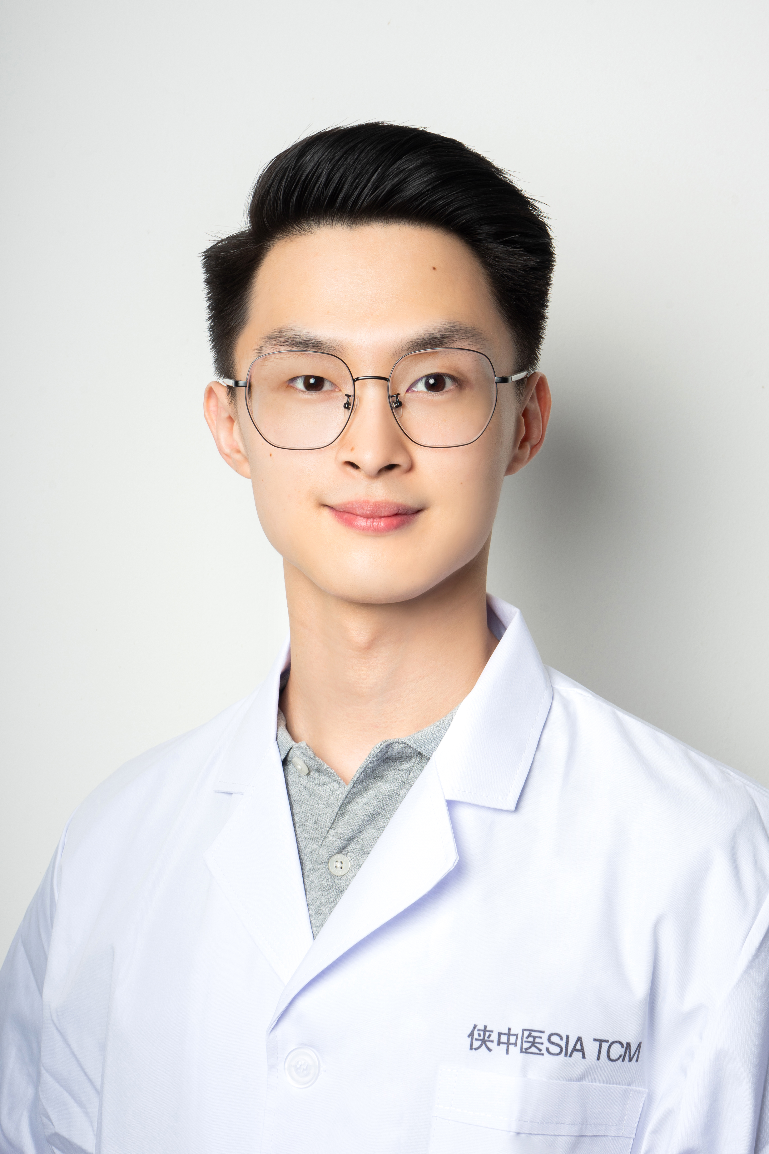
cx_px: 384
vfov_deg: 32.4
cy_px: 577
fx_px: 1986
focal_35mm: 62
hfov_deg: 21.9
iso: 125
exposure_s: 1/160
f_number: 14
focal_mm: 62
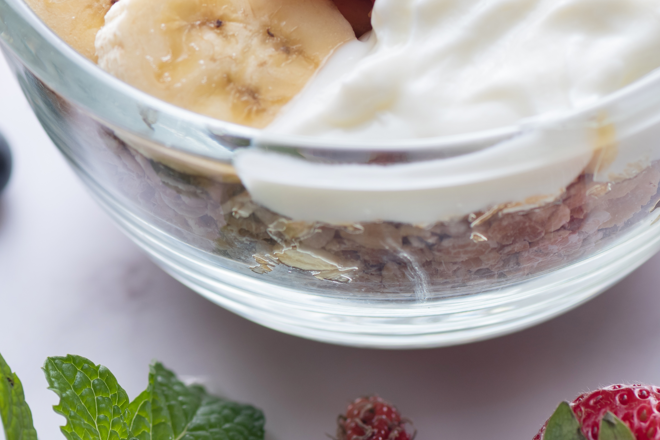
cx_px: 511
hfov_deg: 7.8
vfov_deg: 5.2
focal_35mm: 264
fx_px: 4840
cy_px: 37
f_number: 8
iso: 100
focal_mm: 105
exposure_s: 1/200
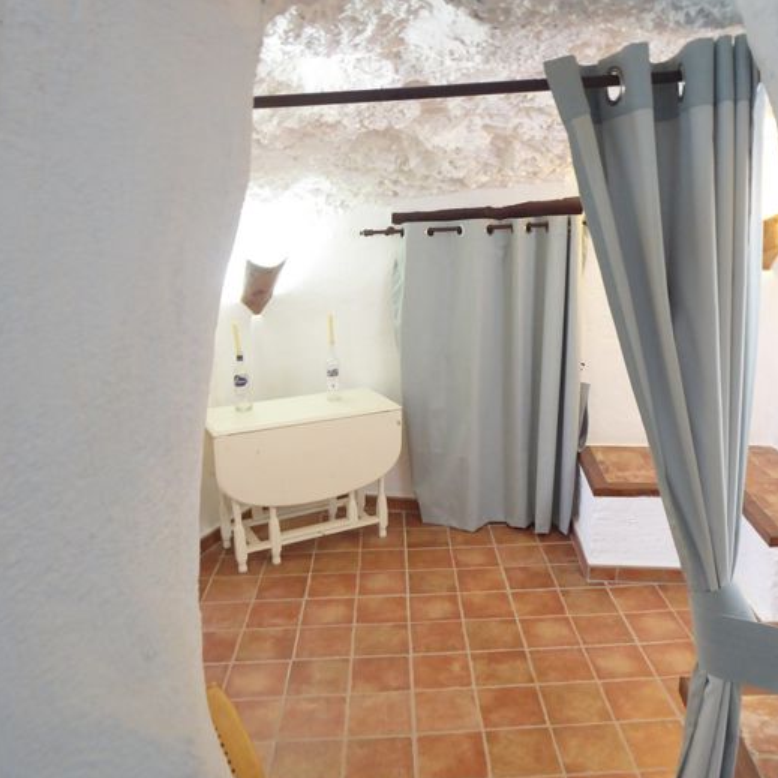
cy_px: 394
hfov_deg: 53.8
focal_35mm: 30
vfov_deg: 54.0
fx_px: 763
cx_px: 447
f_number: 3.3
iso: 400
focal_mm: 4.3
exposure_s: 1/8
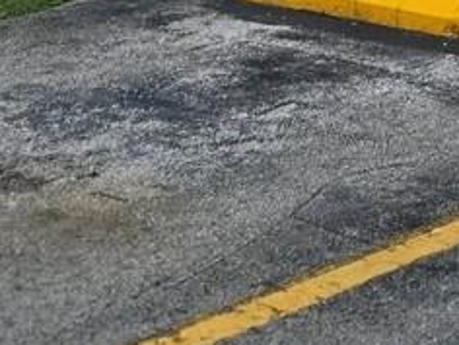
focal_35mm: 156
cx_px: 869
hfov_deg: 11.6
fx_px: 2069
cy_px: -550
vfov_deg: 8.5
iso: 64
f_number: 1.8
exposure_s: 1/2921
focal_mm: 5.4
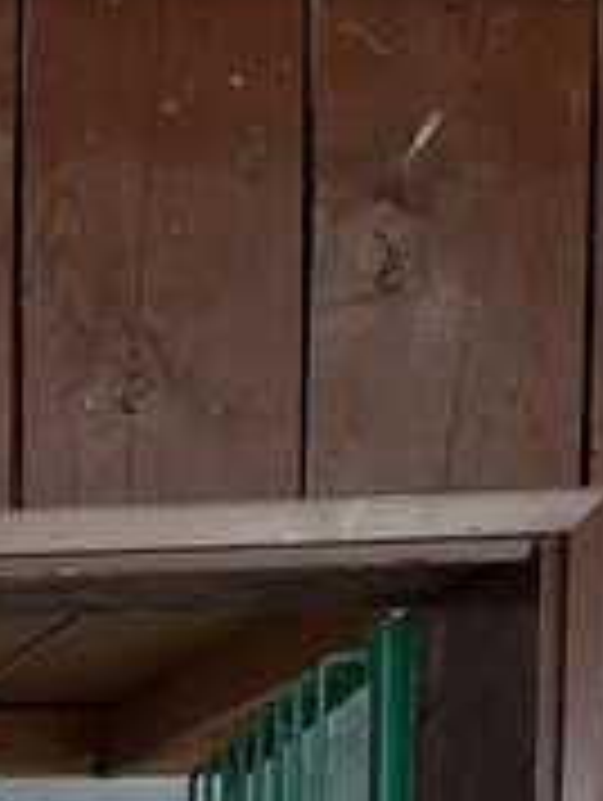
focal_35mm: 116
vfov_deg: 14.4
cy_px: 1539
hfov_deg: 11.5
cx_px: -628
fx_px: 2688
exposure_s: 1/100
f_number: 1.8
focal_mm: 5.54
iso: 64
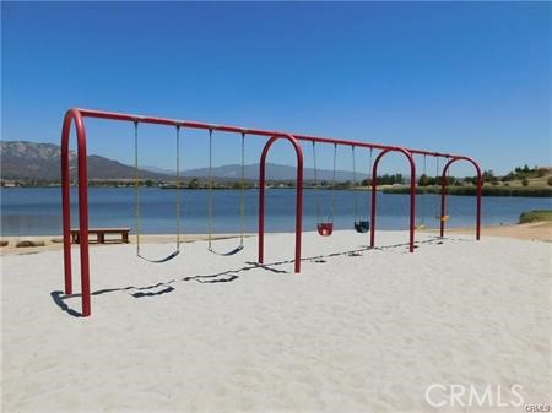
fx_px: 383
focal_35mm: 24
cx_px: 276
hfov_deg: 71.6
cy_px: 206
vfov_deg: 56.8
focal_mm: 4.1
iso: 125
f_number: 6
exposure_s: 1/1000
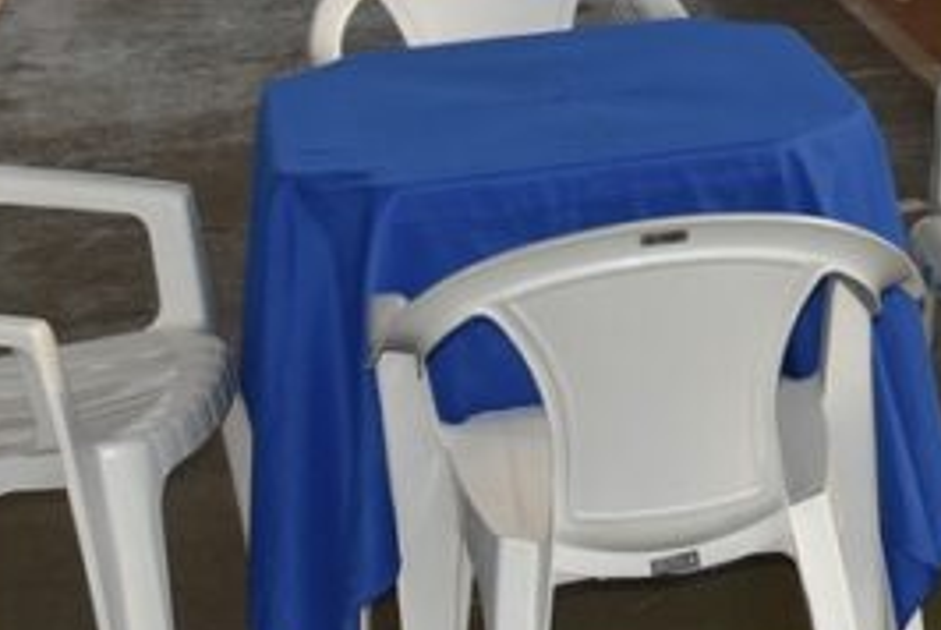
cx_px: 1206
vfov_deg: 12.5
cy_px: -322
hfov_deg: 18.3
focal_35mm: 104
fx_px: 2721
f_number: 5.6
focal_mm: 18
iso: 100
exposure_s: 1/125
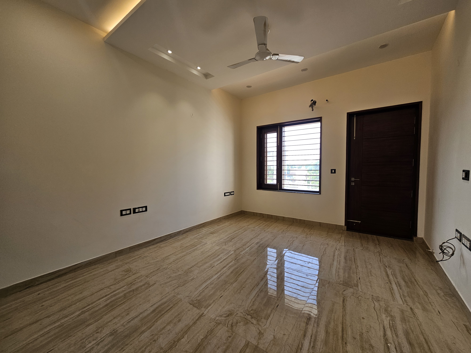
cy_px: 176
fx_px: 177
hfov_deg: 106.2
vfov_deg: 89.9
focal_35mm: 13
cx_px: 236
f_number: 2.2
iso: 50
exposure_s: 1/101
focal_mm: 2.2
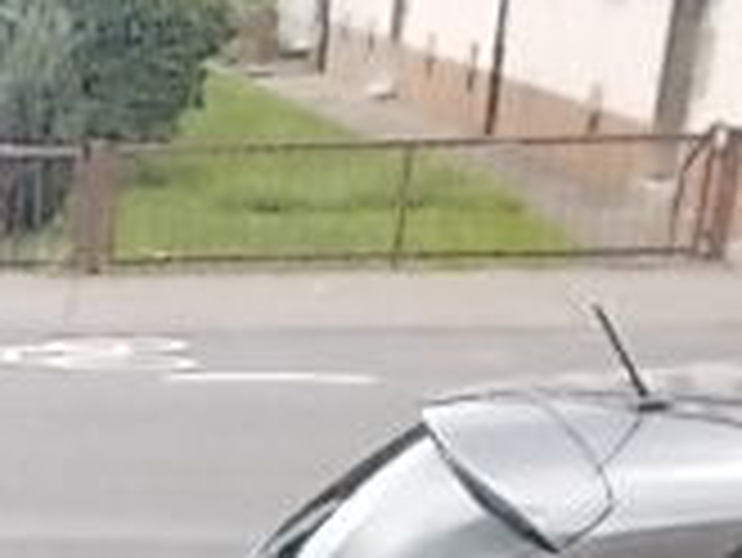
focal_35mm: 101
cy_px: 999
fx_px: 2167
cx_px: -369
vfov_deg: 13.2
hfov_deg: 17.5
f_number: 3.2
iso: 80
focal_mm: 4.6
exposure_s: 1/80
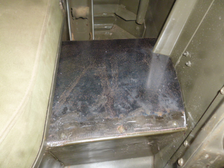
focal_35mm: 28
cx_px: 112
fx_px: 181
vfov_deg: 49.7
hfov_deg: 63.4
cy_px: 84
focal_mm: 5
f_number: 3.1
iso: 200
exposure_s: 1/60
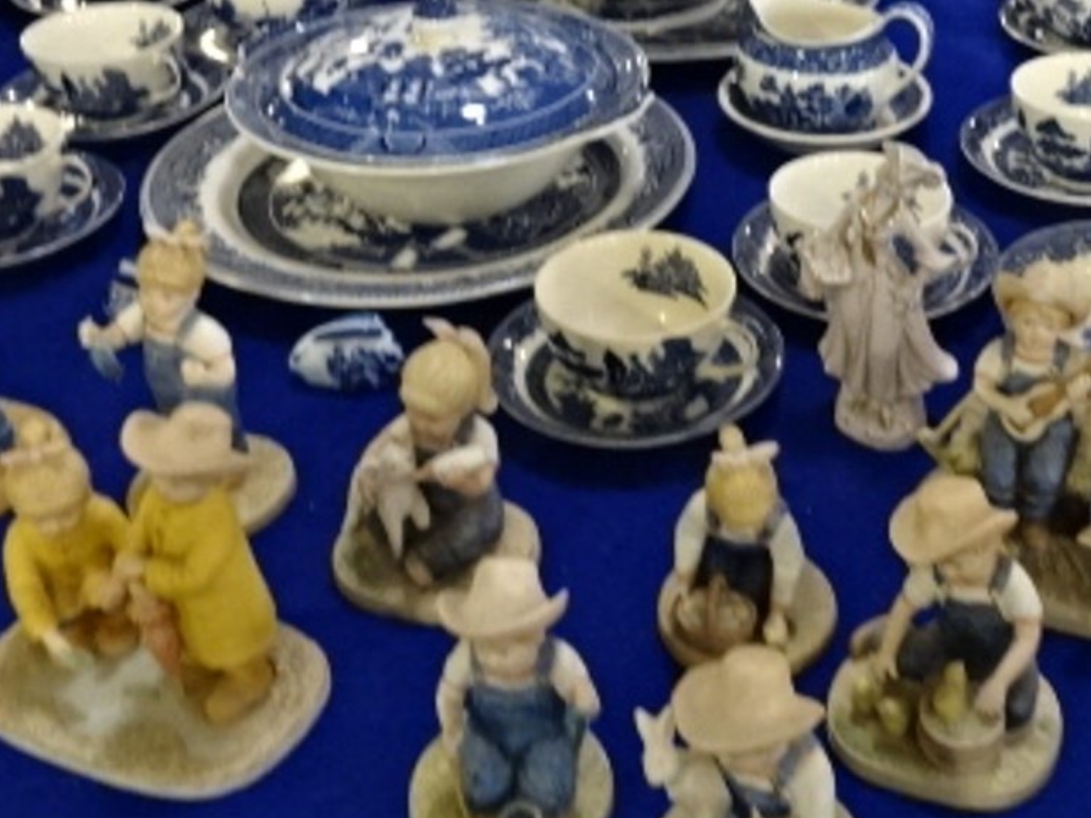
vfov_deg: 29.7
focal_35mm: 48
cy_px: 195
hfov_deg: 39.0
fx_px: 1513
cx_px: 759
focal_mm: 4.1
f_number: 3.5
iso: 640
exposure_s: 1/40
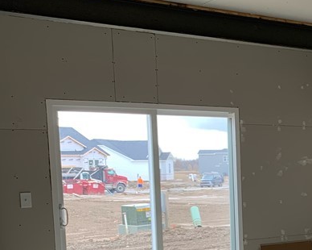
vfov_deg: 22.3
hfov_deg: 25.5
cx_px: 372
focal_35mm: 67
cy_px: 224
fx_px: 618
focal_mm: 4.25
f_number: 1.8
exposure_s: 1/121
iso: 32
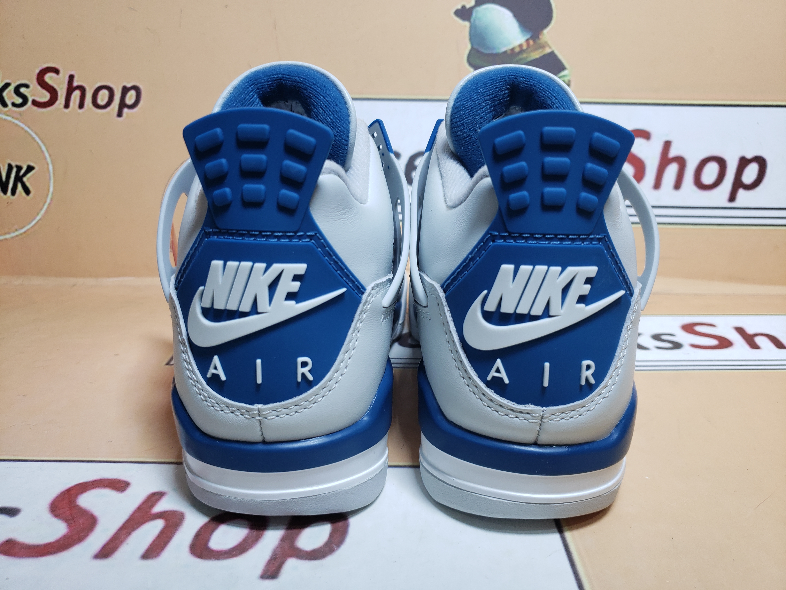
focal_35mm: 26
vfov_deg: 53.1
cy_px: 295
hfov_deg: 67.3
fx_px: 590
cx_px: 393
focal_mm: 4.3
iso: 50
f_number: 1.5
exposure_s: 1/443
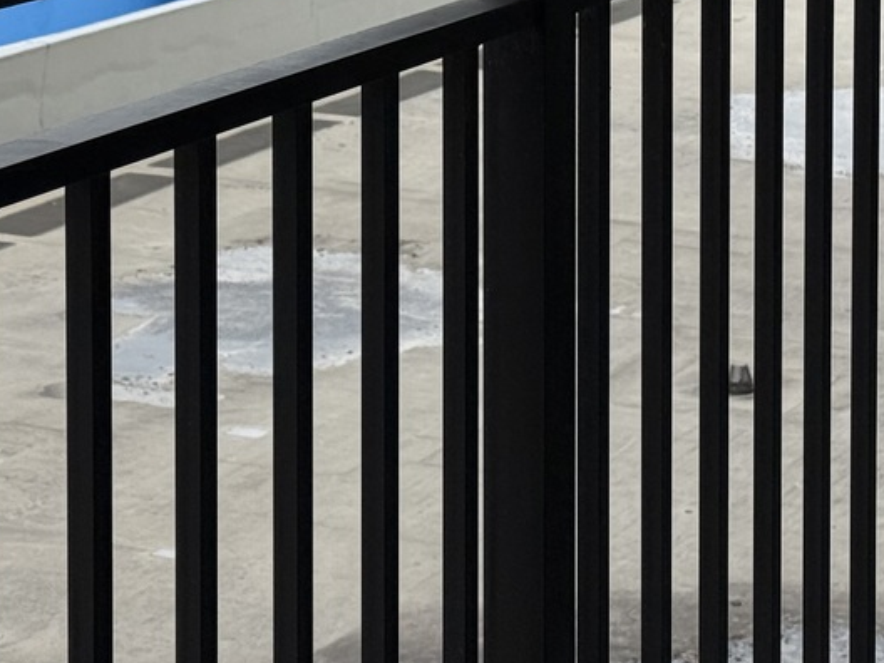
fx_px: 3345
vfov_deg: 11.1
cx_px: 579
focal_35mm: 131
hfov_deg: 15.0
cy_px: -189
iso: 64
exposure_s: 1/4098
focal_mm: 6.76
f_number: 1.78
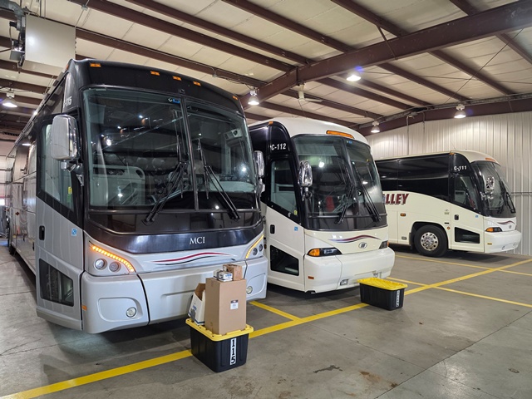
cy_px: 200
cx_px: 266
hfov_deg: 73.9
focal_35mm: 23
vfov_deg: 58.9
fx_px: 353
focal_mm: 6.3
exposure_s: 1/120
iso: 250
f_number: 1.7
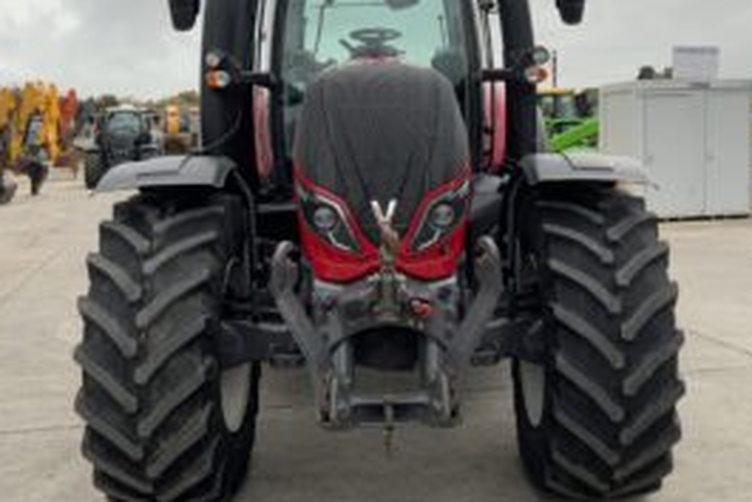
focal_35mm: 41
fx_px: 857
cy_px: 199
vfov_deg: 32.6
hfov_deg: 47.4
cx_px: 394
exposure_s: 1/172
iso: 16
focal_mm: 3
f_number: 1.8
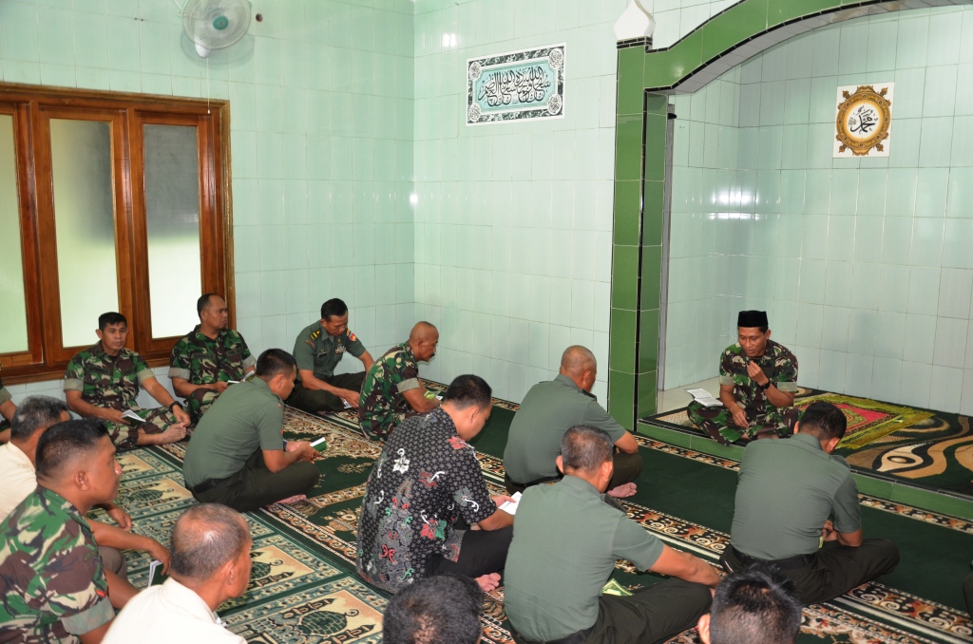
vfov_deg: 41.5
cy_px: 322
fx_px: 850
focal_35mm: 32
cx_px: 486
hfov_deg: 59.6
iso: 400
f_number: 4
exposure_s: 1/6
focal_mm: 21
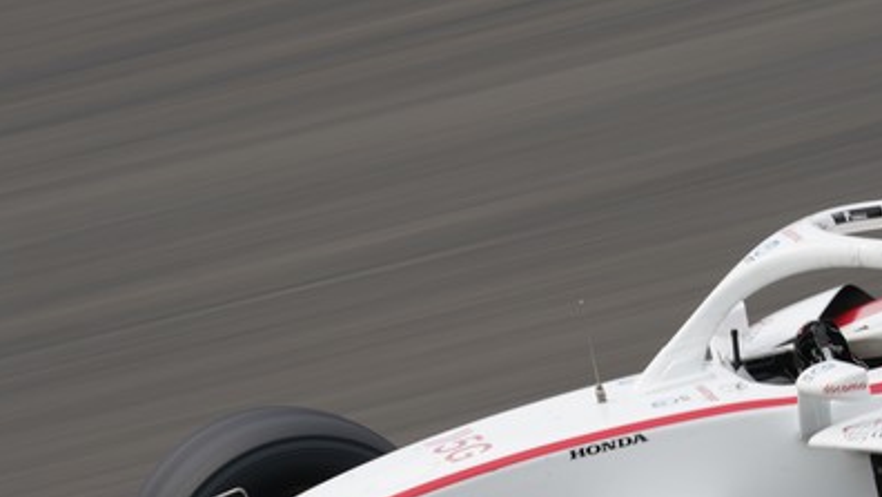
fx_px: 20305
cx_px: 530
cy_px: 533
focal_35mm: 868
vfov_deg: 1.4
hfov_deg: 2.5
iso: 100
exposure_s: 1/100
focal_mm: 456
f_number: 13
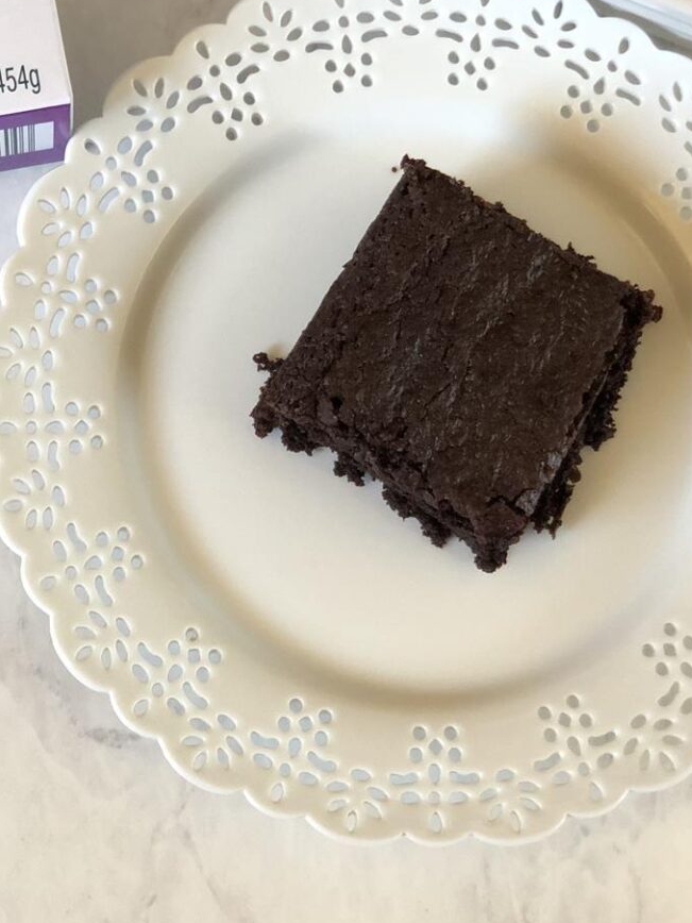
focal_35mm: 92
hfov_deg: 16.0
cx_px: 203
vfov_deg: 21.3
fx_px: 2452
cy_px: 341
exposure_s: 1/60
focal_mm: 6
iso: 100
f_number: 2.4
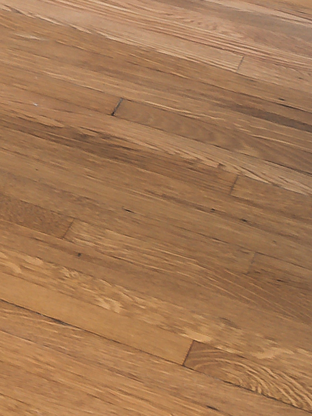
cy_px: -874
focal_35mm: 156
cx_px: -1337
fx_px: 1875
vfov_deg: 9.5
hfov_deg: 5.8
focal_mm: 16
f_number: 8
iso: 320
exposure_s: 2.5
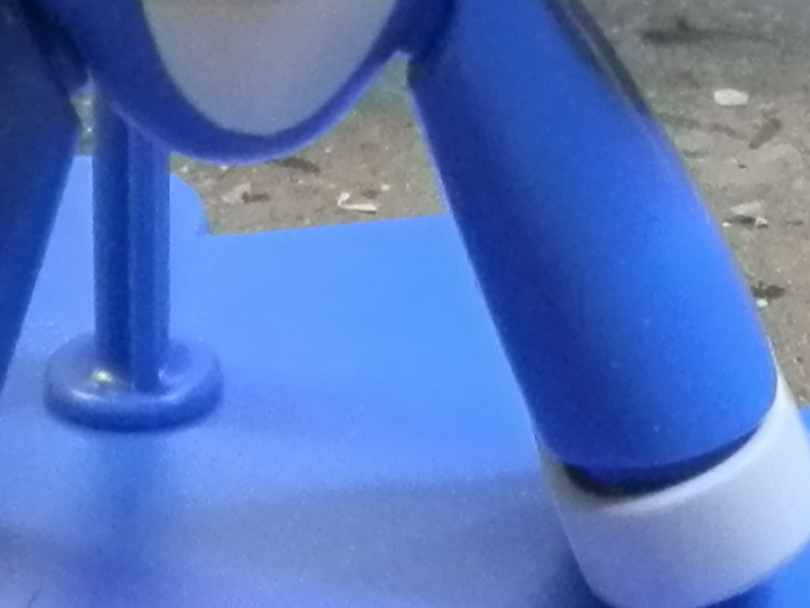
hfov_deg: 11.5
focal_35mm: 172
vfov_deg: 8.4
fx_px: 4026
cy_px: -388
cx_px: 463
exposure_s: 1/125
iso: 400
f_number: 3.1
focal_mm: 5
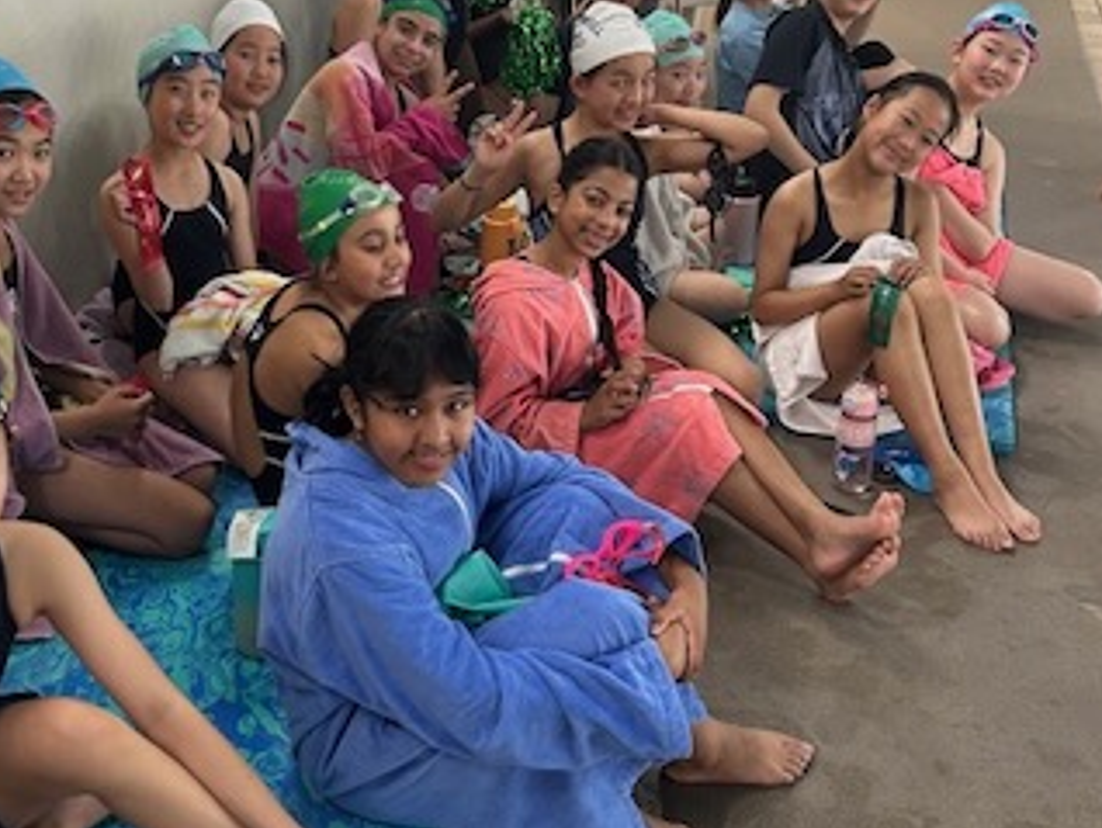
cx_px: 416
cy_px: 329
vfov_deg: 29.6
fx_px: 1561
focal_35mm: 49
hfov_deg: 38.6
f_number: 1.5
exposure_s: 1/50
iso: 160
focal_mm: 5.7
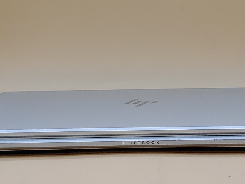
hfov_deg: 23.5
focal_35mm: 83
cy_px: 96
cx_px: 142
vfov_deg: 17.8
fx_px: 588
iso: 50
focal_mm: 4.36
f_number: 1.8
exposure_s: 1/194
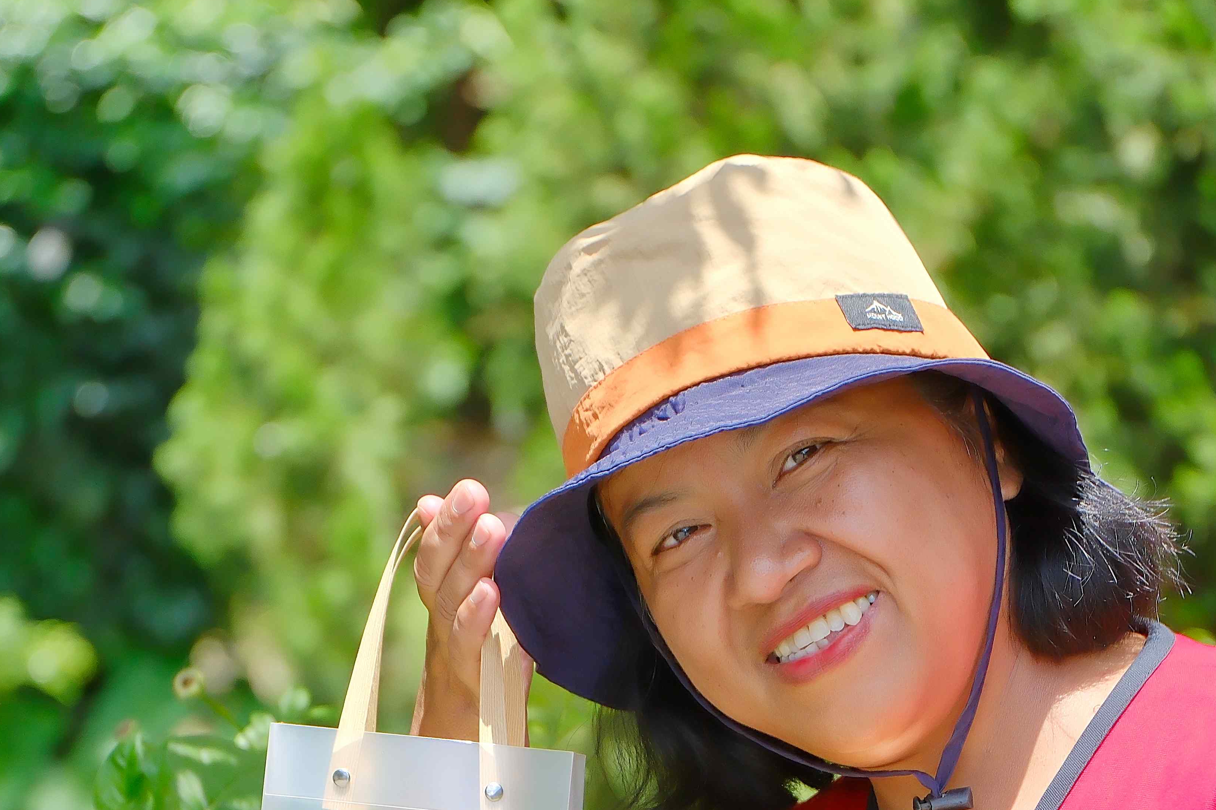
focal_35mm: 177
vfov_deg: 7.7
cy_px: 885
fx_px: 5978
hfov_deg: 11.6
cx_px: 534
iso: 400
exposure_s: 1/1700
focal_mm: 50
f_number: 2.8
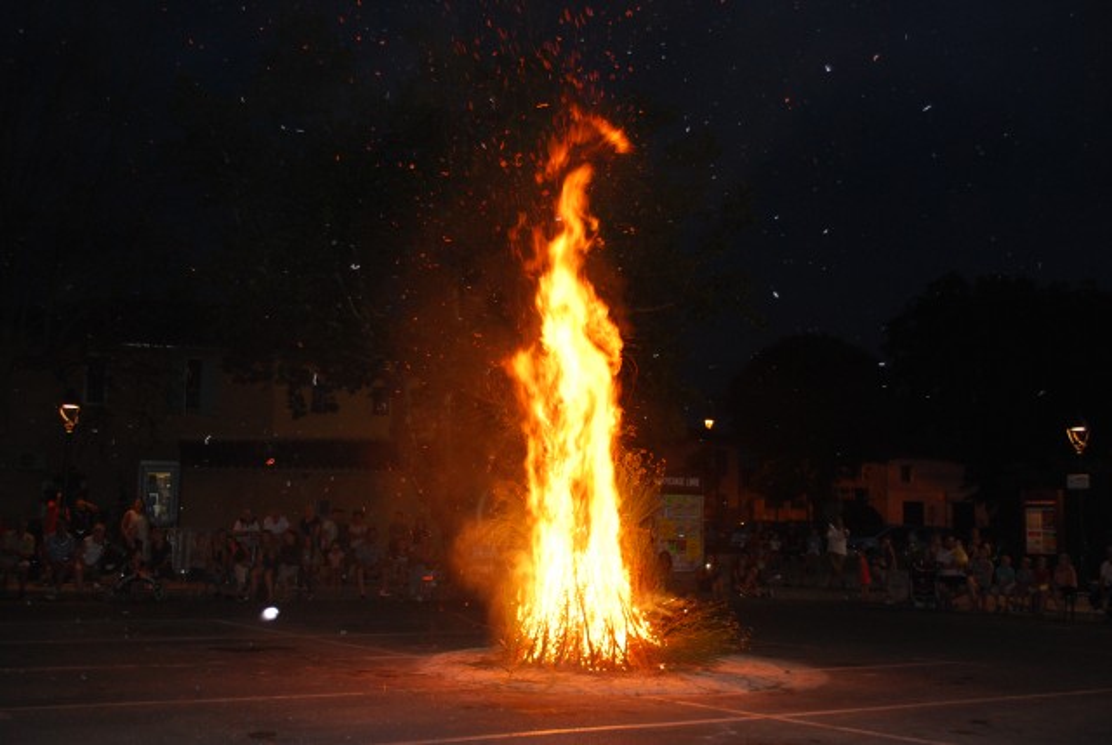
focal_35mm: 39
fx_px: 1207
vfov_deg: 34.3
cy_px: 372
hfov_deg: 49.5
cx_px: 556
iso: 500
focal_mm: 26
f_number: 4.2
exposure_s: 1/60
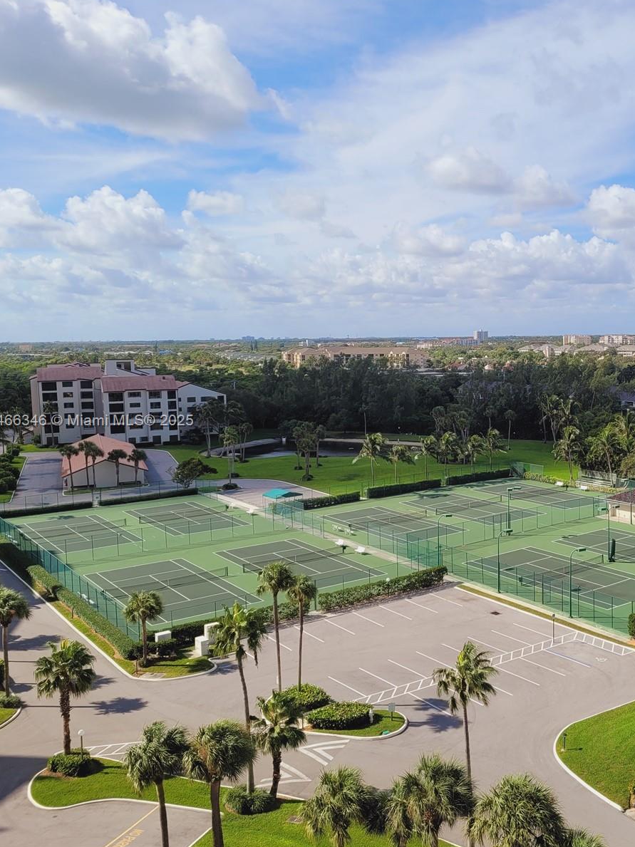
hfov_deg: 38.6
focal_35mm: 35
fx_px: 857
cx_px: 536
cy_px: 422
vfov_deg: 52.6
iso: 40
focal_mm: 5.4
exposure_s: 1/2744
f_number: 1.8
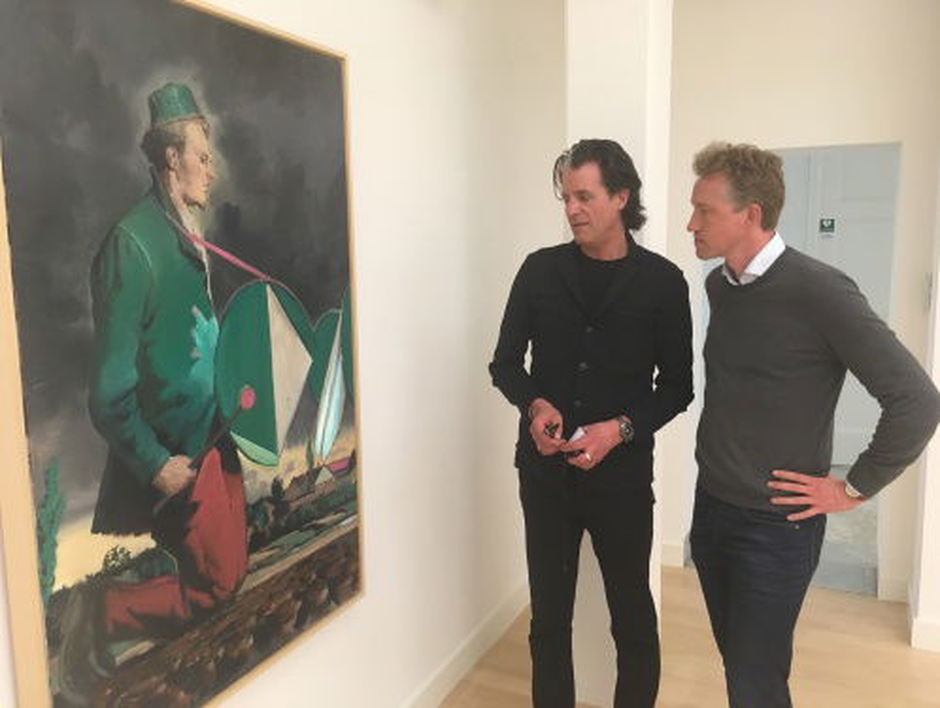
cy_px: 354
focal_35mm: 29
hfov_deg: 61.6
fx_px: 789
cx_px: 470
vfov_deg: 48.3
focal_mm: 4.15
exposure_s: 1/33
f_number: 2.2
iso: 125
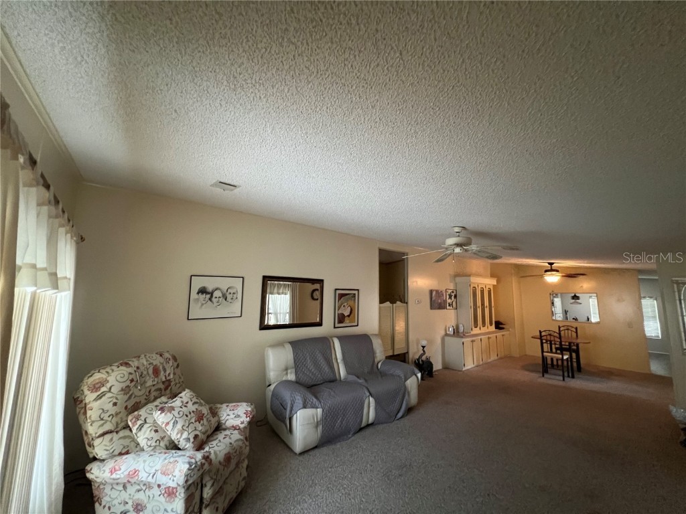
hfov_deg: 106.2
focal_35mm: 13
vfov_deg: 89.9
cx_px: 343
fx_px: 258
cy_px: 257
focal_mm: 1.57
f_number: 1.8
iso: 800
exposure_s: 1/60
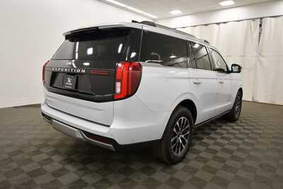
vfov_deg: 53.2
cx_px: 142
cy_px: 94
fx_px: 189
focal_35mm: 24
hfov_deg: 73.7
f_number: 5.3
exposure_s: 1/160
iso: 800
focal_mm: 16
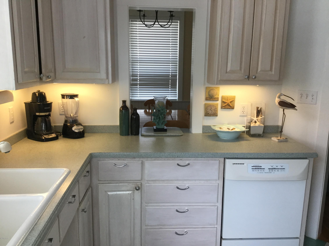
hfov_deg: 58.4
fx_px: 295
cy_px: 123
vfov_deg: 45.4
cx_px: 164
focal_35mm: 31
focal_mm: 3.3
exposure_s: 1/30
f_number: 2.4
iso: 32
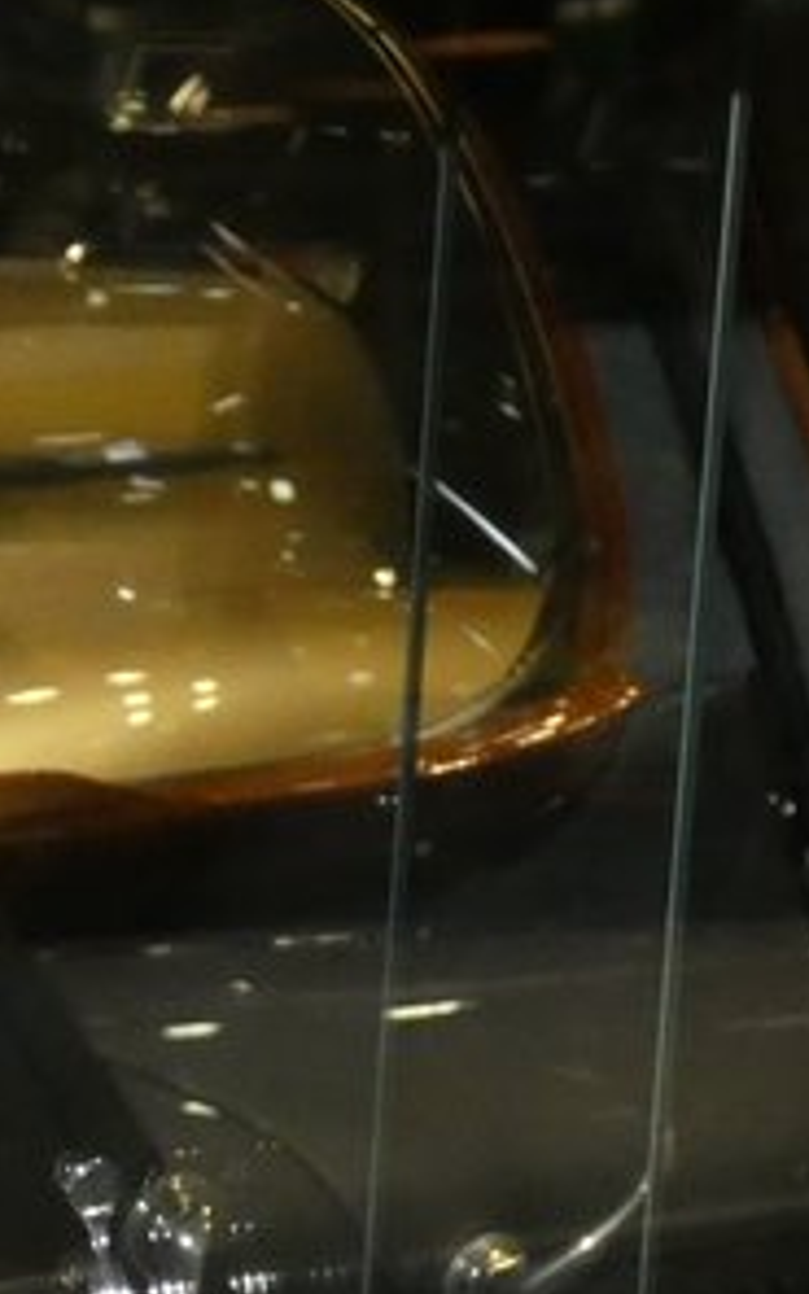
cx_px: -284
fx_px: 6209
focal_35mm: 176
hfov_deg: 7.4
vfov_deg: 11.7
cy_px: 1556
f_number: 3.8
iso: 800
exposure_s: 1/250
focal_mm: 8.6
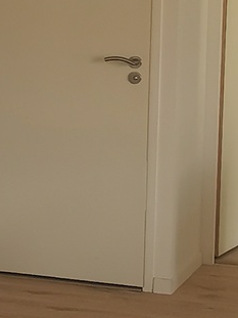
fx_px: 1523
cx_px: -173
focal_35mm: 166
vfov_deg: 11.8
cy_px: 34
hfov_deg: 8.6
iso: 100
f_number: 1.8
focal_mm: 5.58
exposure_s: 1/100
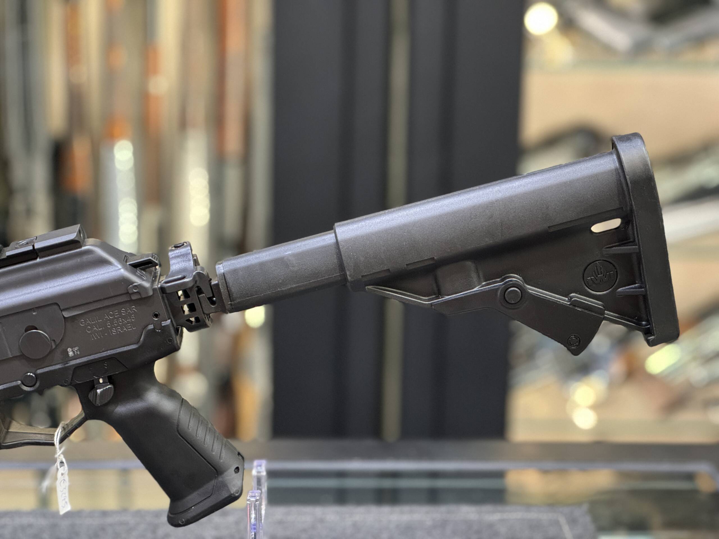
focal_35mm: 77
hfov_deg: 25.3
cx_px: 360
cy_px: 270
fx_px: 1599
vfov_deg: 19.1
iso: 640
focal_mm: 9
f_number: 2.8
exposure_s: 1/33
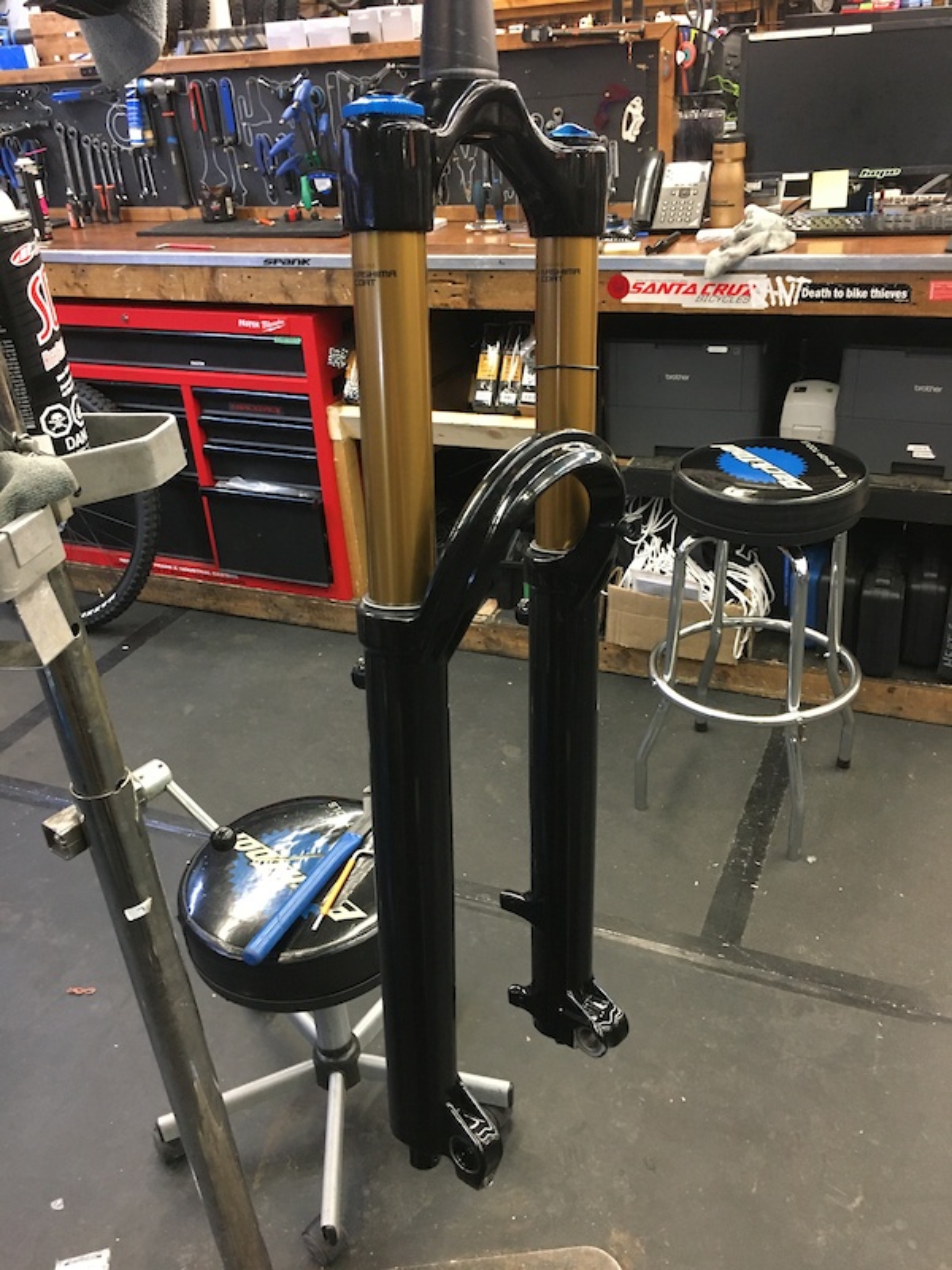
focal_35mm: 29
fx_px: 1063
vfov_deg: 61.7
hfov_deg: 48.2
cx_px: 476
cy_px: 635
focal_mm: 4.15
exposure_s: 1/30
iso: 160
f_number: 2.2
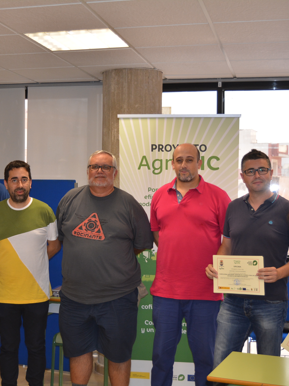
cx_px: 79
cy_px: 193
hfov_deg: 23.8
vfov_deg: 31.7
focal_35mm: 61
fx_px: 679
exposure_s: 1/125
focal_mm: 28
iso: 400
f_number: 4.2
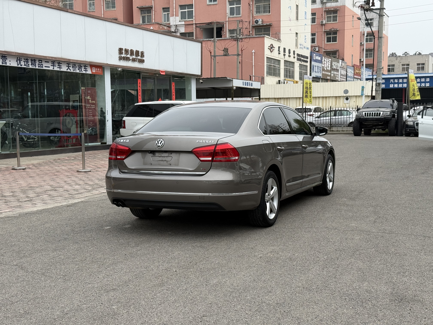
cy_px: 162
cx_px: 216
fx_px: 600
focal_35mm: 48
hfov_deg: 39.7
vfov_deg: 30.3
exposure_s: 1/2577
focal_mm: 6.76
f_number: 1.78
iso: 80
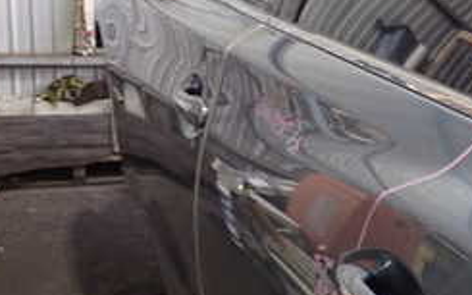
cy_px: 187
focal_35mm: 78
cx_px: 491
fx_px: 1003
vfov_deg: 16.7
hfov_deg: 25.0
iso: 400
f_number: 2.3
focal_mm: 5.4
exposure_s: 1/30
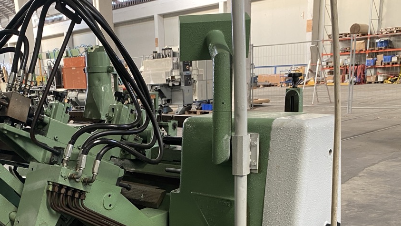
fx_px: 457
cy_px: 221
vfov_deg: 26.4
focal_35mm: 43
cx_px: 147
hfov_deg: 46.9
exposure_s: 1/60
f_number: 1.8
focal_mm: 4.25
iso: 320
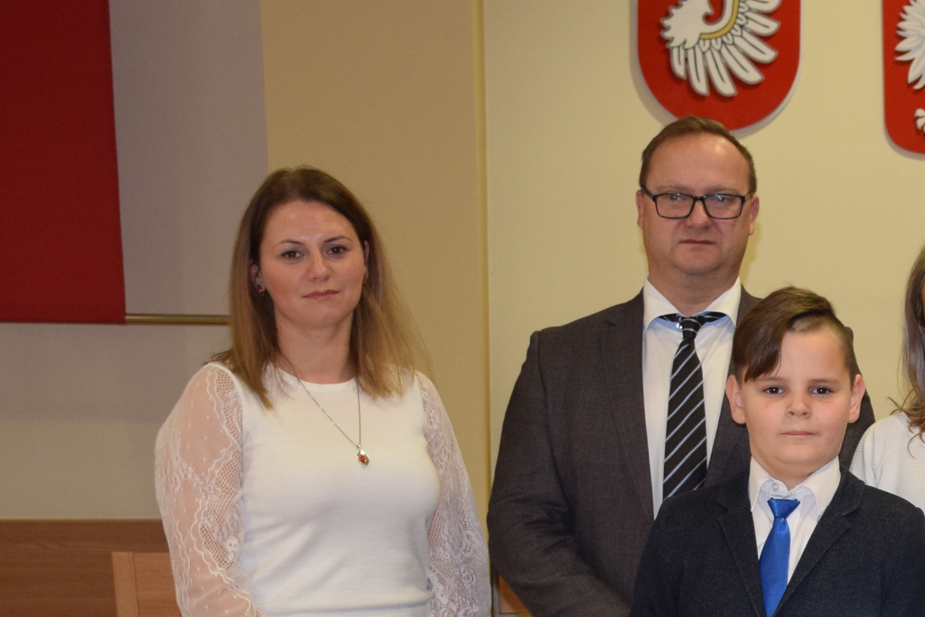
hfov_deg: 18.2
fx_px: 2775
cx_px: 1017
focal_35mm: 108
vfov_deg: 12.5
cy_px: 678
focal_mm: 26
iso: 800
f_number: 4
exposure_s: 1/60
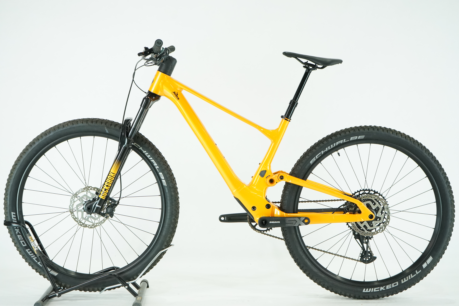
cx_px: 230
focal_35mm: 63
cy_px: 153
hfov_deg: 31.9
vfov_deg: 21.6
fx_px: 803
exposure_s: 1/200
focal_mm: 63
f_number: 6.3
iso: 2500
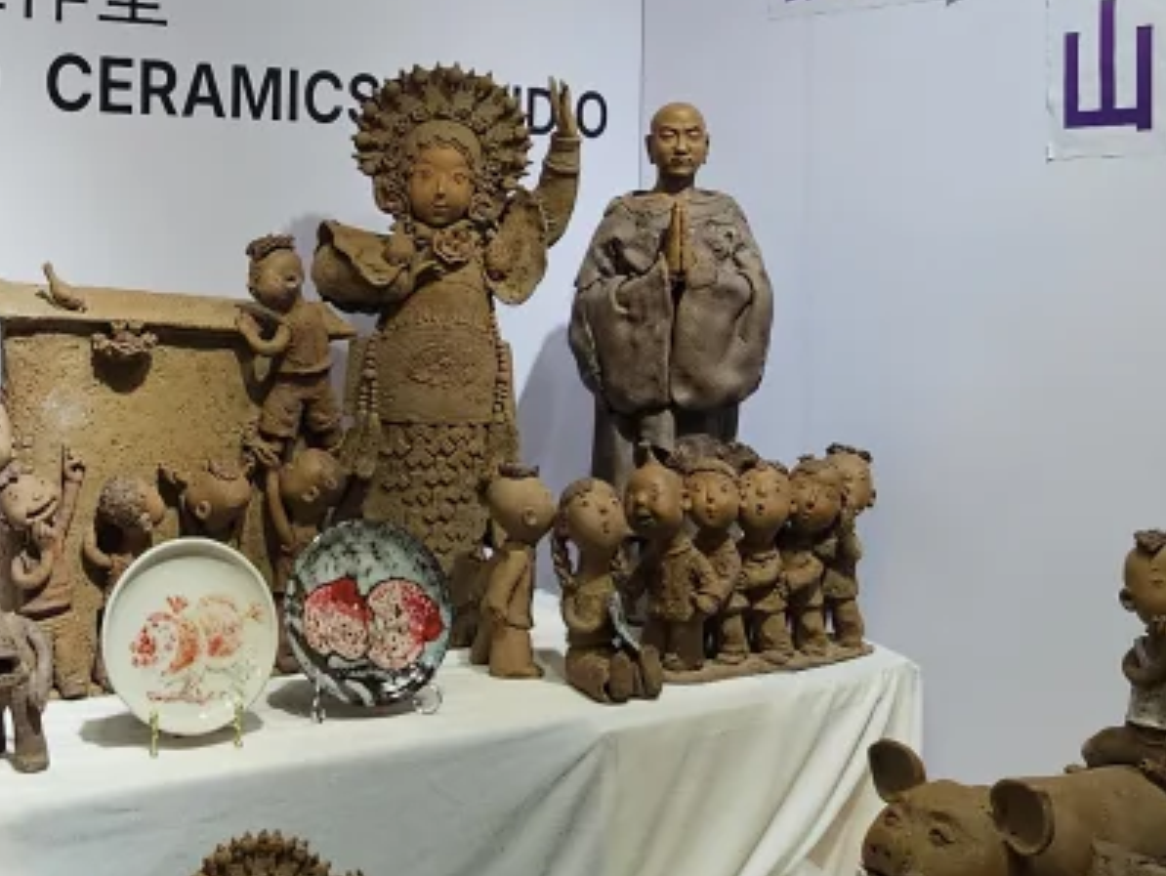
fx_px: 1584
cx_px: 223
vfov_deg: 30.4
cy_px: 211
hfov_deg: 38.8
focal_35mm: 47
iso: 64
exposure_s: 1/100
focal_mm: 2.2
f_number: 2.2
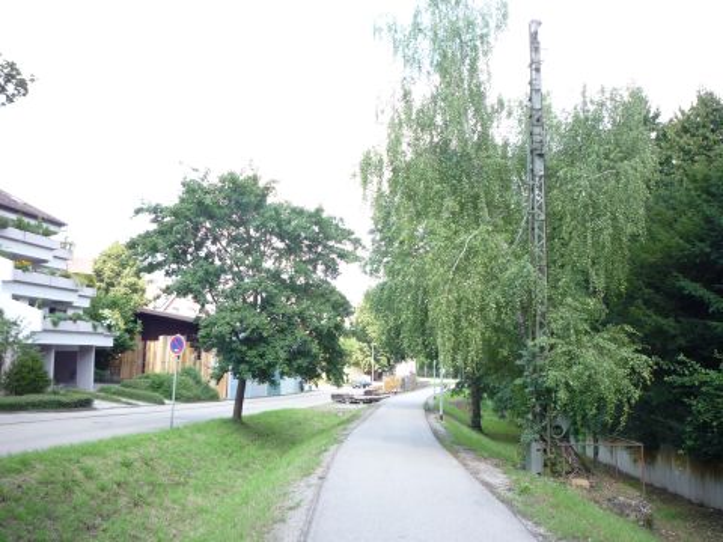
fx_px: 668
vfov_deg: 44.2
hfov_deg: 56.8
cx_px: 362
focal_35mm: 32
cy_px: 271
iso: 100
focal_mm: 5.2
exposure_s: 1/100
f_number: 3.5
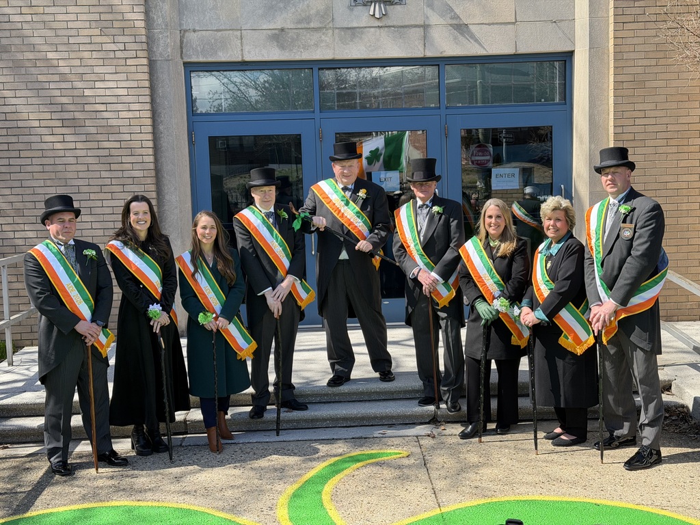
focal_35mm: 48
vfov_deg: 30.3
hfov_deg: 39.7
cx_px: 350
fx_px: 971
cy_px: 262
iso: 80
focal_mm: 6.76
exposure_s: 1/1575
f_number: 1.78
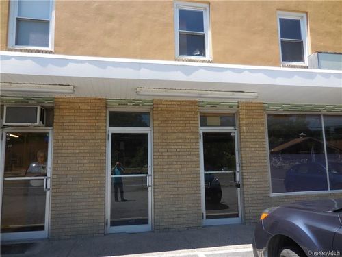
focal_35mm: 25
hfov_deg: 69.4
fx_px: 247
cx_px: 171
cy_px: 128
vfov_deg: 54.9
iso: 125
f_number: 3.3
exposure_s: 1/800
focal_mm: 4.5
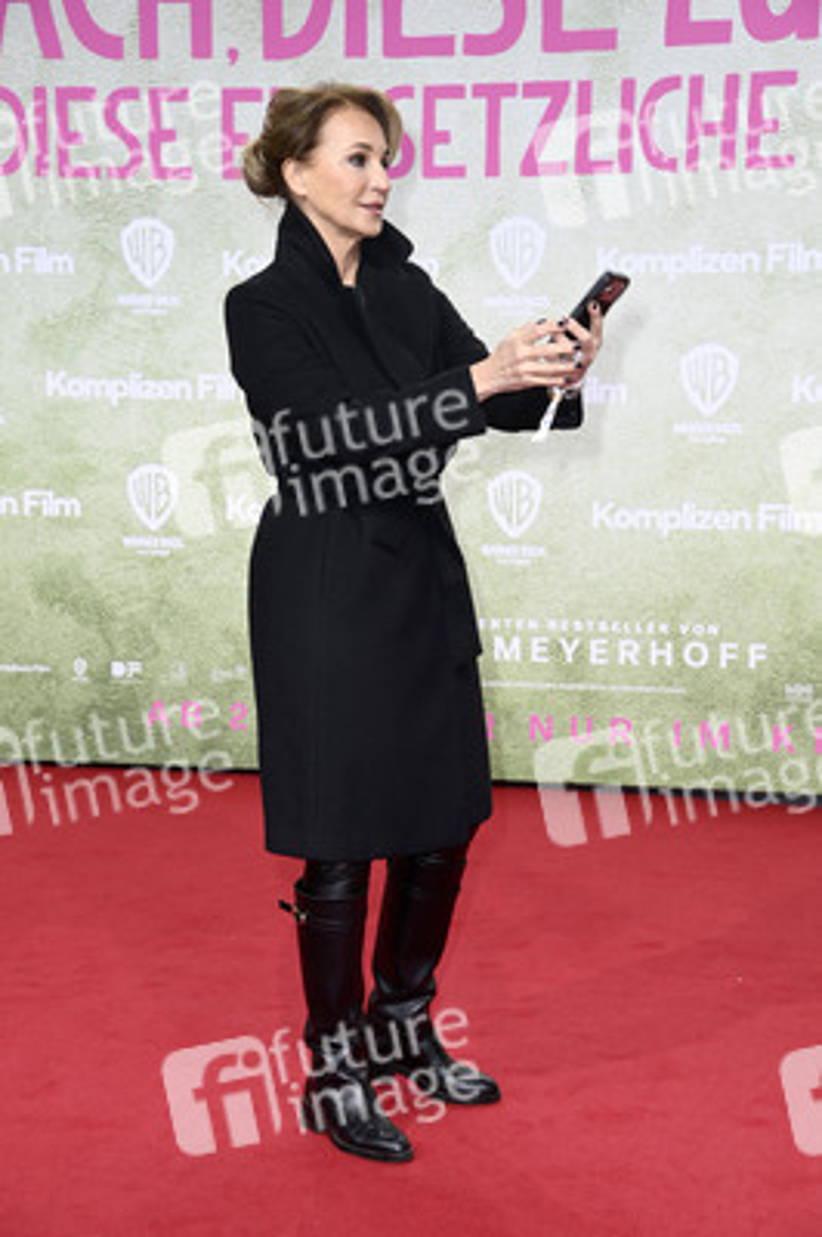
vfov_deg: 29.7
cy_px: 618
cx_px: 411
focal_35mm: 68
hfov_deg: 20.0
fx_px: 2333
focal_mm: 68
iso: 640
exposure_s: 1/250
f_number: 5.6
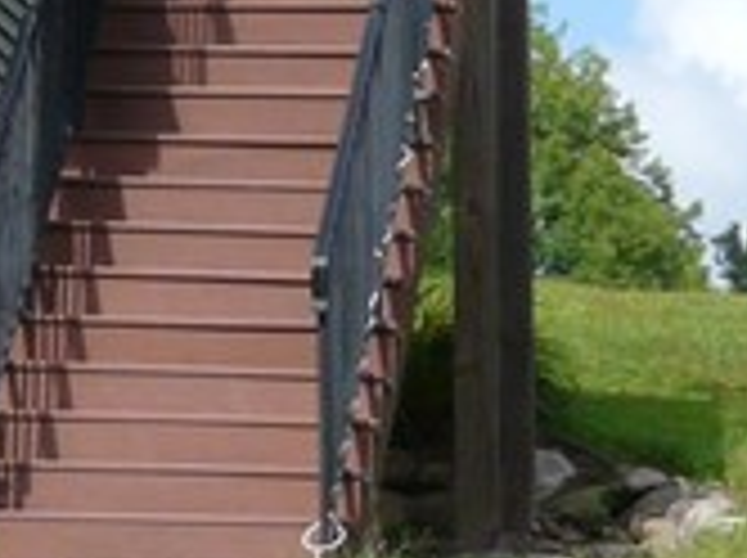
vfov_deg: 4.5
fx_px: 7046
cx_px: -1354
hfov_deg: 5.7
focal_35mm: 327
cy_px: -126
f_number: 5.6
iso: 100
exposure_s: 1/400
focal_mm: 8.8
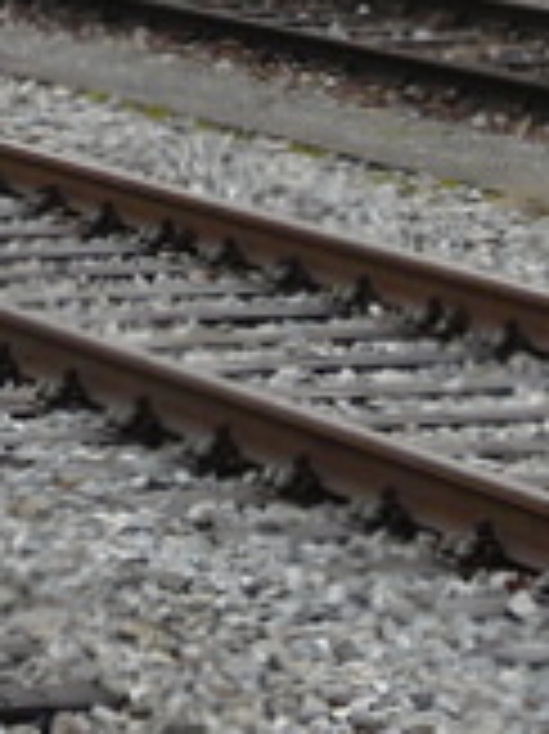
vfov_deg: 6.0
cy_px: -459
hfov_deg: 4.6
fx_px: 6882
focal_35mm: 325
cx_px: 378
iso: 100
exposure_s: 1/250
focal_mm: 8.8
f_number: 4.5
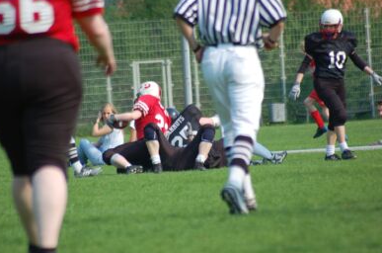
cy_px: 125
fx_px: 5578
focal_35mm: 527
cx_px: 163
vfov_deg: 2.6
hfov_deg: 3.9
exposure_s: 1/1000
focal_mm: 300
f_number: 5.6
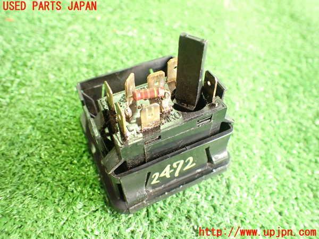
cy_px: 120
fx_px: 276
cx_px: 160
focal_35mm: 30
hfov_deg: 60.0
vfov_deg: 46.8
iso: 800
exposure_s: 1/30
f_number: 2.3
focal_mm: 5.4
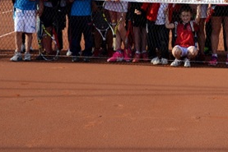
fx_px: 615
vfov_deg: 14.0
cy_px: 12
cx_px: 203
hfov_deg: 20.6
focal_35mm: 97
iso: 100
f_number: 6.3
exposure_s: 1/160
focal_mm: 28
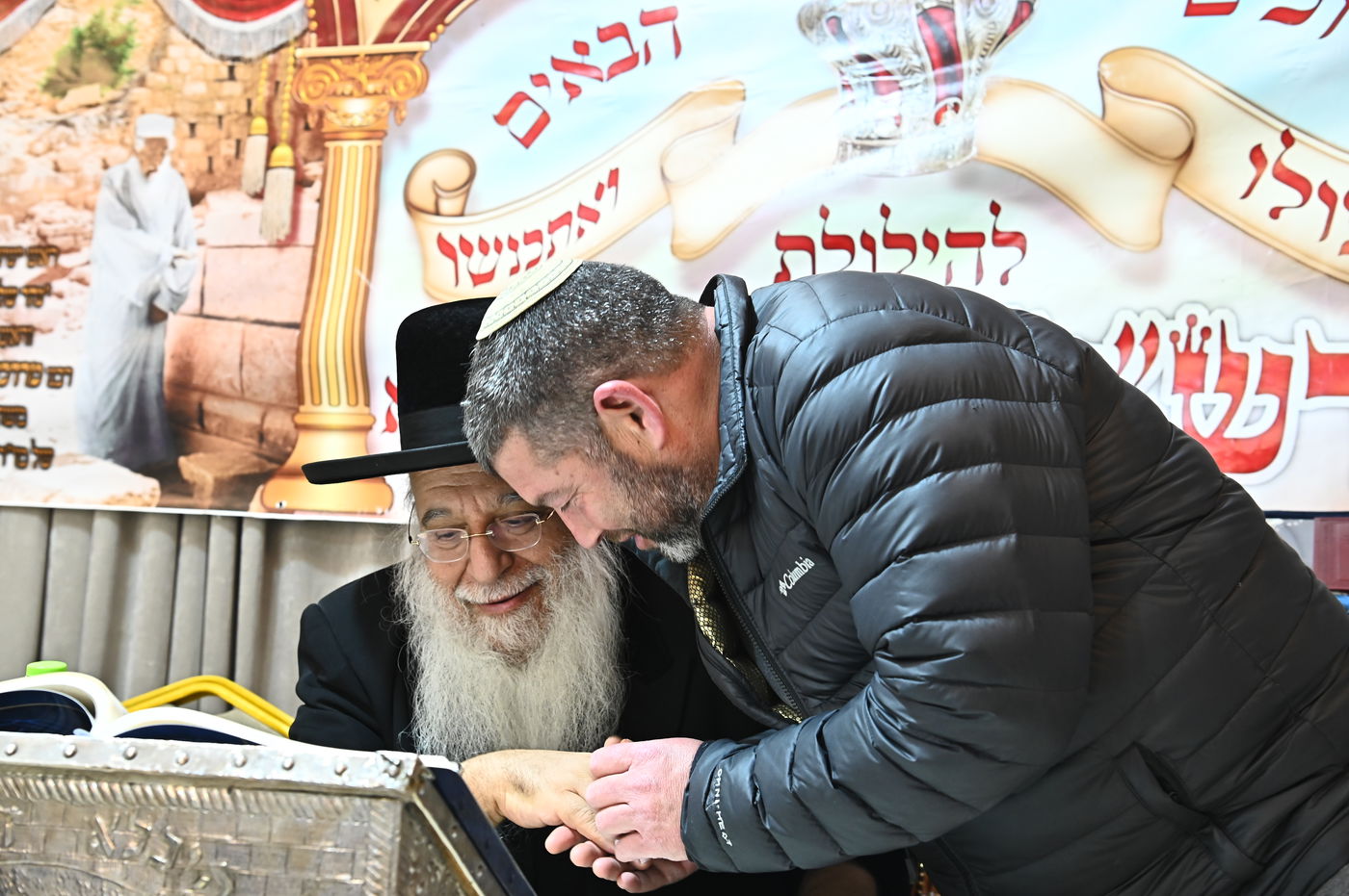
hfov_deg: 43.6
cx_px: 674
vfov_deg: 29.8
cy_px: 448
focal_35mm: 45
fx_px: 1685
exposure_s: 1/125
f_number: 6.3
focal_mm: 45
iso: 2000
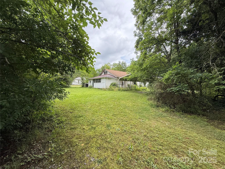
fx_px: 91
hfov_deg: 102.1
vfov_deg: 85.7
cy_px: 84
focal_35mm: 14
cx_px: 112
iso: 50
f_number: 2.2
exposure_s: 1/388
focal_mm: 2.22
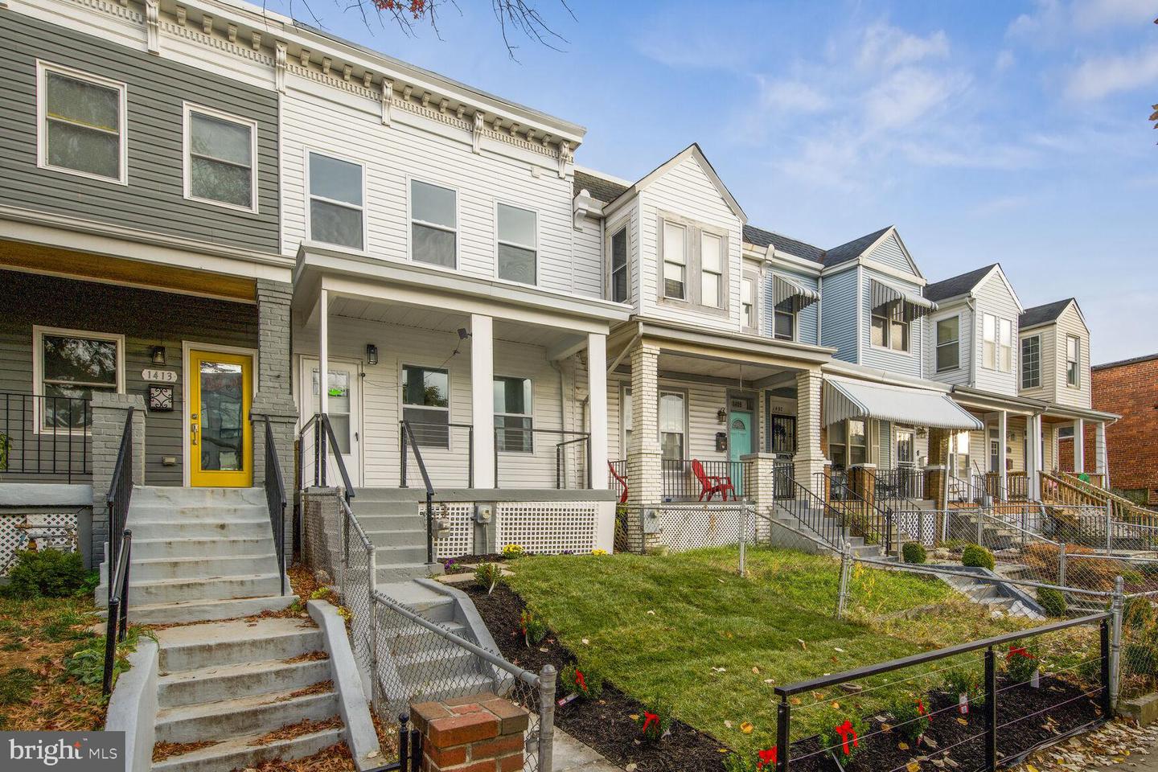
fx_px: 563
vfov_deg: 68.9
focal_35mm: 18
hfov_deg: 91.6
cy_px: 386
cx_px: 579
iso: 200
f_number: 9
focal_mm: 17.5
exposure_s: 1/60
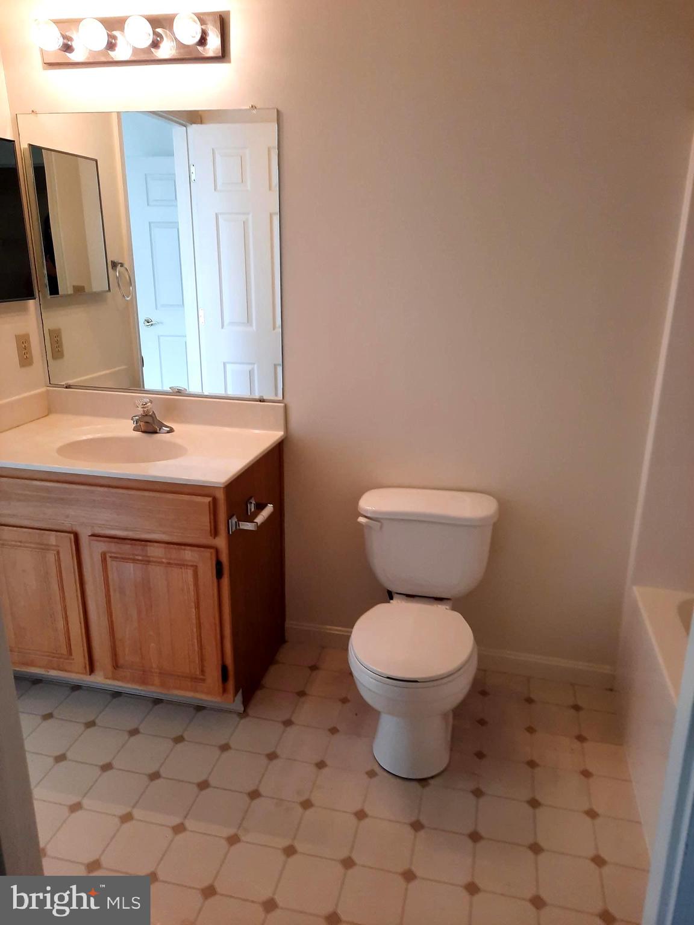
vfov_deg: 69.4
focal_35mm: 25
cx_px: 347
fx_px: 668
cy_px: 462
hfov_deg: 54.9
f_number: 2
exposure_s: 1/60
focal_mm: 4.6
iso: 125
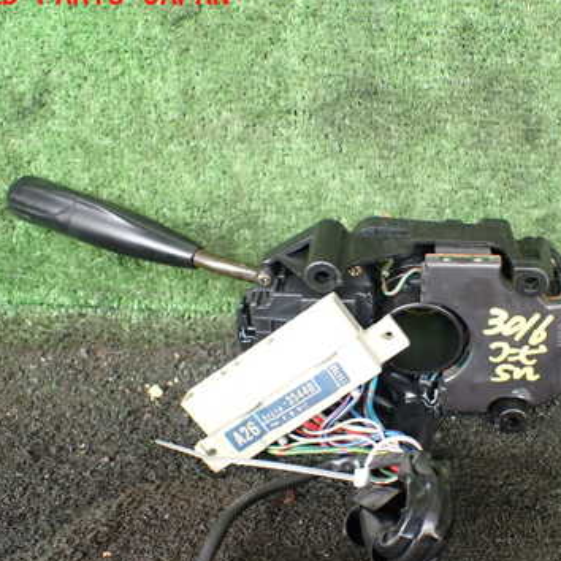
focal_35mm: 45
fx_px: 825
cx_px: 417
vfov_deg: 37.4
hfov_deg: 36.7
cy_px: 331
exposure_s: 1/125
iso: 320
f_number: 2.3
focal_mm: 5.4
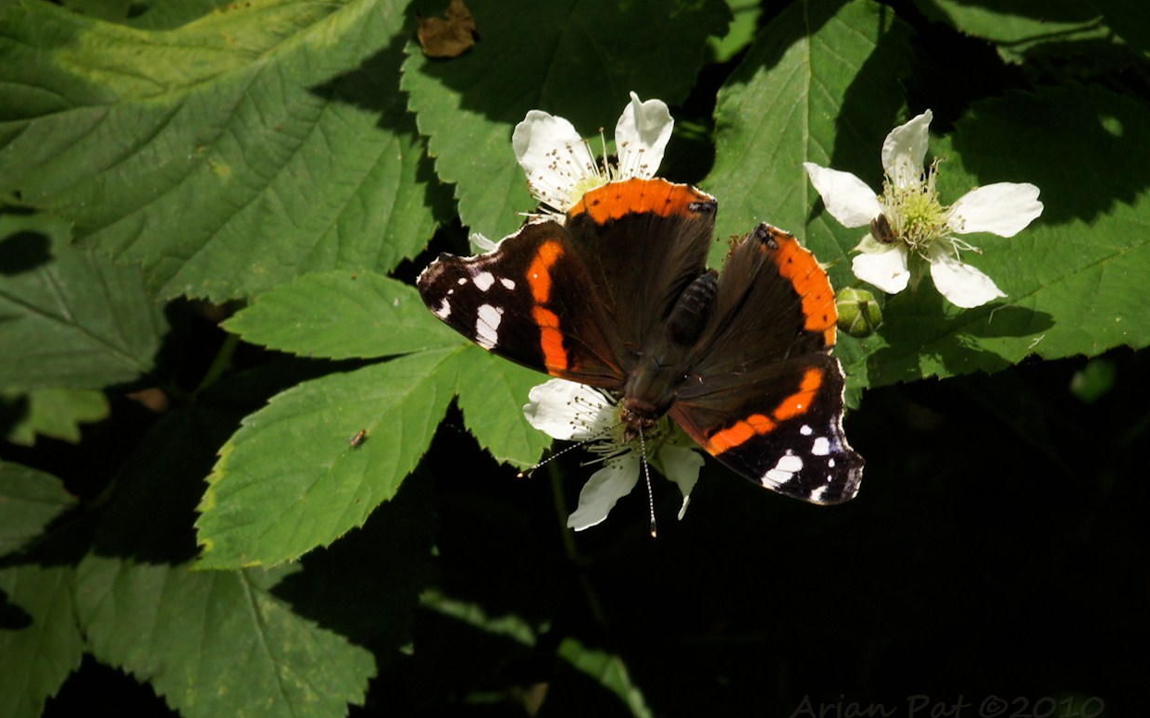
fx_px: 5062
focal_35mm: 162
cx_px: 573
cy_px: 371
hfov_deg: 13.0
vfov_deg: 8.1
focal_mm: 105
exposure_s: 1/60
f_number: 16
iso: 200
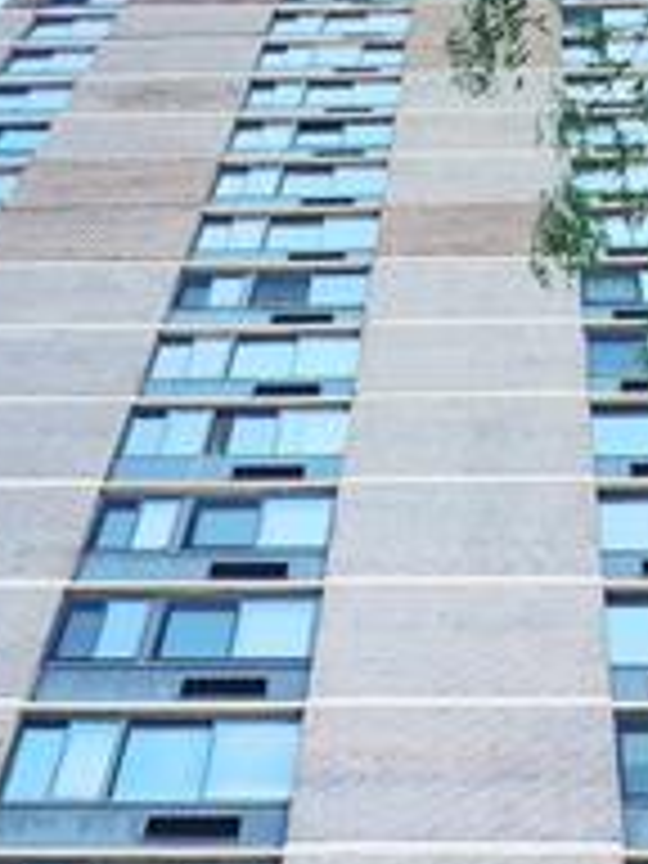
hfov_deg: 27.9
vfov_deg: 22.8
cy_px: 1512
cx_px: 432
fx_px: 1298
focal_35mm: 52
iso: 50
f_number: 2.2
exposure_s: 1/435
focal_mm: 2.2
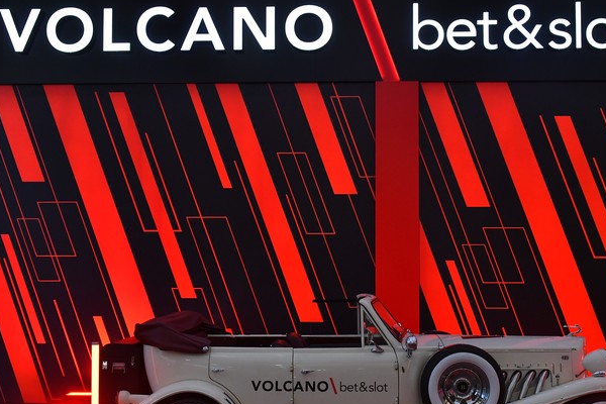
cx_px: 342
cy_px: 242
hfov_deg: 44.4
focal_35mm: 44
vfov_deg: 30.4
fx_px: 741
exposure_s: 1/125
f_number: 5
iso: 1250
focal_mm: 22
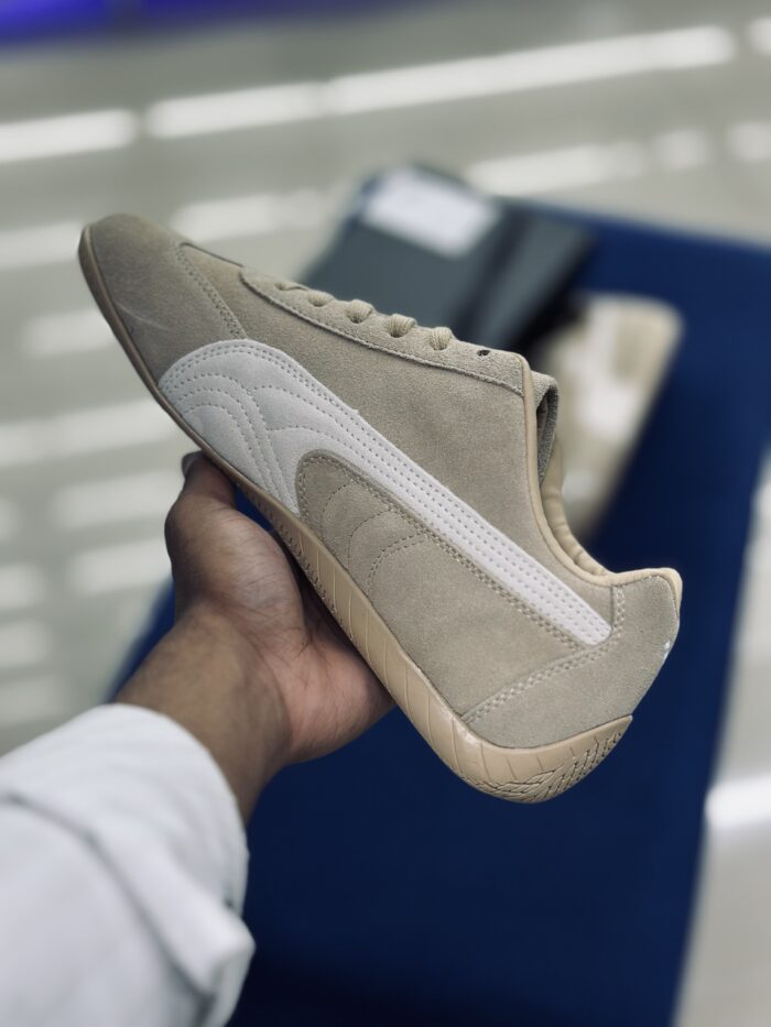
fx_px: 1425
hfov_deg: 30.3
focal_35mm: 48
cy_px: 514
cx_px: 386
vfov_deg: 39.7
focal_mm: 6.86
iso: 64
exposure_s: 1/110
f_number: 1.78
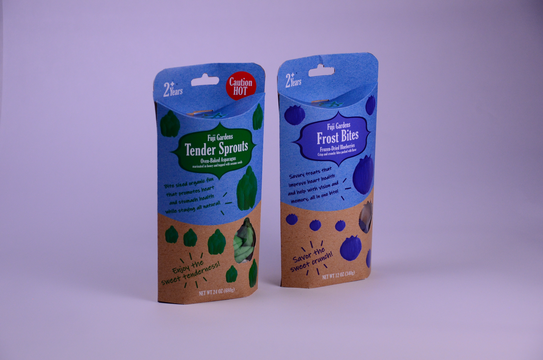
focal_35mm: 93
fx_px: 1400
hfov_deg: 22.0
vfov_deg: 14.6
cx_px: 272
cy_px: 180
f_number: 7.1
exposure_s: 1/1000
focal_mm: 62
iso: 800
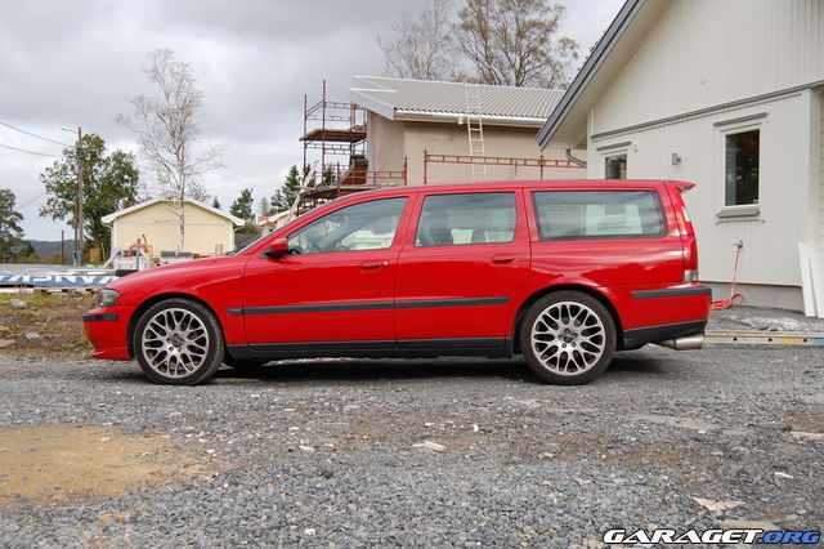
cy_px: 274
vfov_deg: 29.8
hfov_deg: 43.6
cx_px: 412
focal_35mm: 45
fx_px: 1029
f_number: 7.1
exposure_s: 1/200
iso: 200
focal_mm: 30
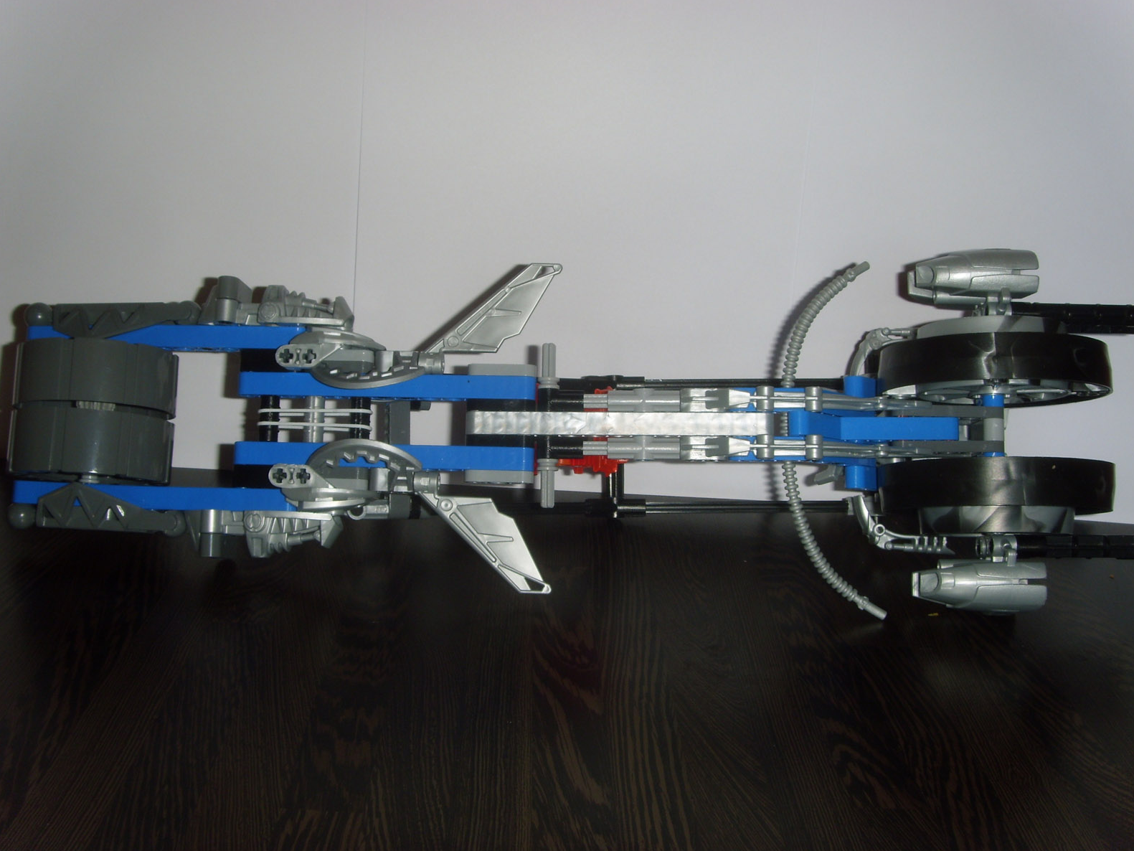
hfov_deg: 56.8
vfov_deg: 44.2
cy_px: 414
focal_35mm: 32
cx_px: 575
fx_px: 1048
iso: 50
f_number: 6.3
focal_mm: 6.3
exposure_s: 1/30
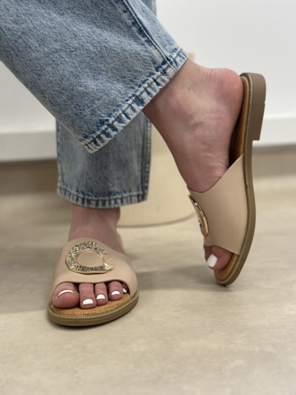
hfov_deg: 30.3
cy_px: 198
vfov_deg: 39.7
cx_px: 148
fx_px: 547
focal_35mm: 48
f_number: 1.78
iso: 160
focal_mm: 6.86
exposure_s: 1/100
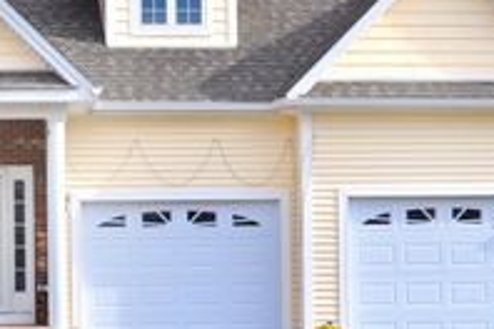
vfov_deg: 21.1
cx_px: 97
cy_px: 197
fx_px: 882
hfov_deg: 30.5
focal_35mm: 64
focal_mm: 17
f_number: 8
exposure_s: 1/500
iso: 320
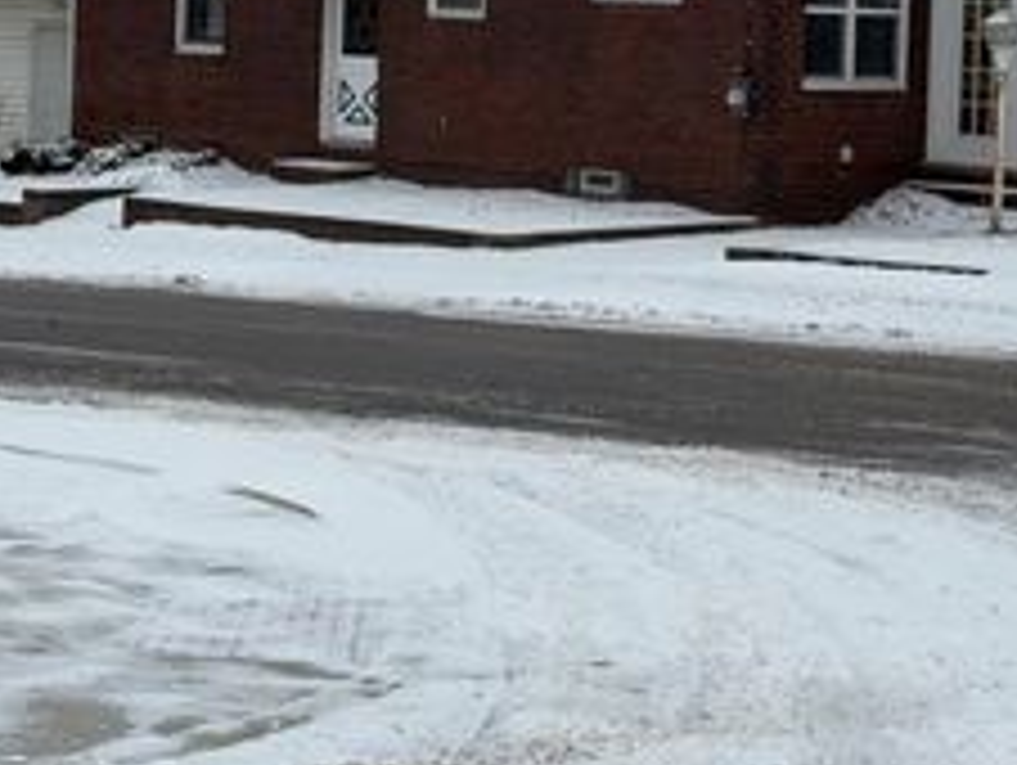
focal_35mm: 106
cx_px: 396
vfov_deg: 13.8
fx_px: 3118
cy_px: 61
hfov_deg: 18.5
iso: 64
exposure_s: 1/1642
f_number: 1.78
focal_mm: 6.76
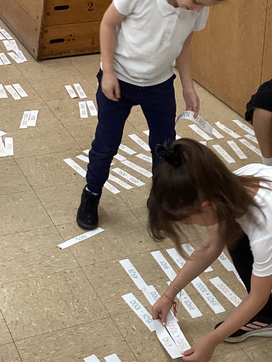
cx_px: 196
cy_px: 249
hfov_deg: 20.9
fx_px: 734
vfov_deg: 27.6
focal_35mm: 70
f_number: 2.4
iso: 125
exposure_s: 1/50
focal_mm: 3.3
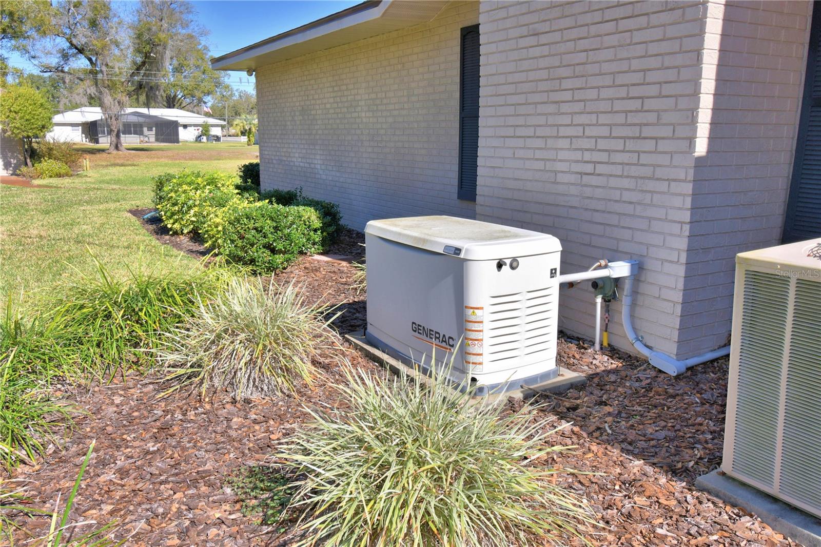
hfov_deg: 61.9
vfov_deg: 43.6
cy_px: 274
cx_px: 410
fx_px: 684
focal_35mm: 30
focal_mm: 20
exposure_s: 1/250
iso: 100
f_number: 10
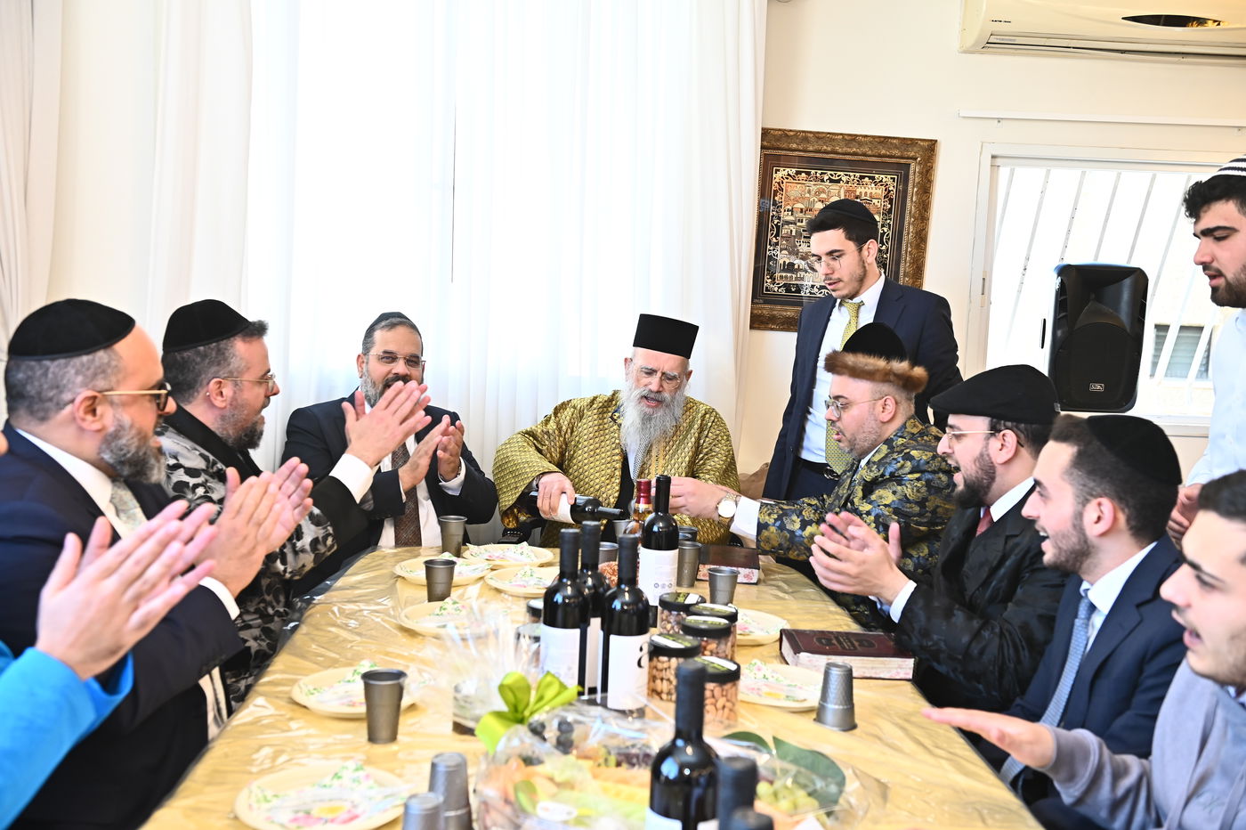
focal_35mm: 36
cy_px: 415
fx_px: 1245
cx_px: 623
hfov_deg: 53.2
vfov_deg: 36.8
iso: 1000
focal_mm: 36
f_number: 4.5
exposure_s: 1/160
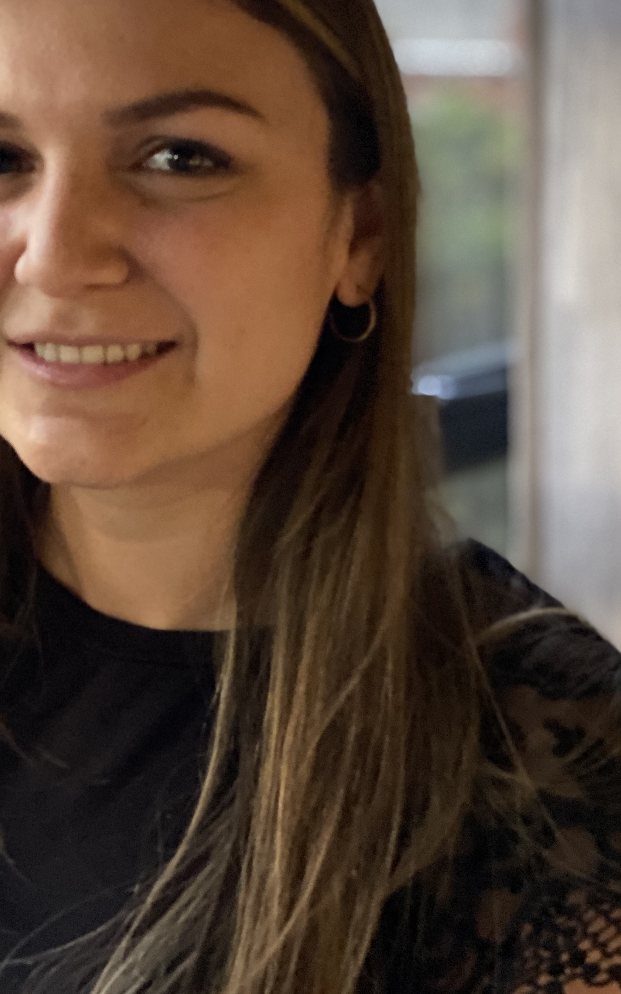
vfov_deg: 26.0
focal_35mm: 79
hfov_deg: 16.4
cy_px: 325
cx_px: 121
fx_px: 2139
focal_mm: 6
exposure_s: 1/15
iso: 800
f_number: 2
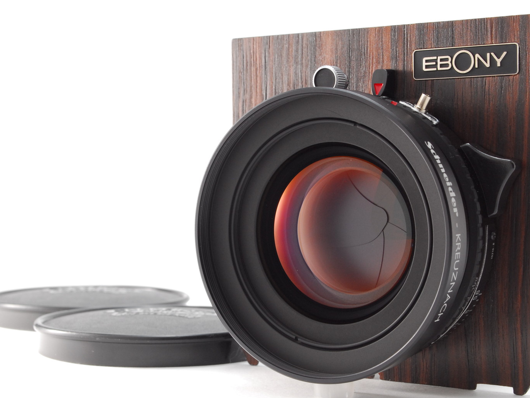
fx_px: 1133
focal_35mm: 74
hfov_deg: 26.3
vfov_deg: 19.9
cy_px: 201
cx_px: 279
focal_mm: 44
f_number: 16
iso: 400
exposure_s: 1/100
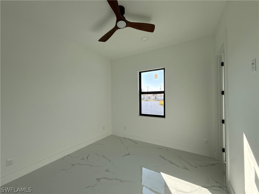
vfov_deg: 85.7
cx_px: 130
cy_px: 97
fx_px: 105
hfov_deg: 102.1
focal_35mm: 14
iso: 64
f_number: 2.2
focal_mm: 2.22
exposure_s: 1/559
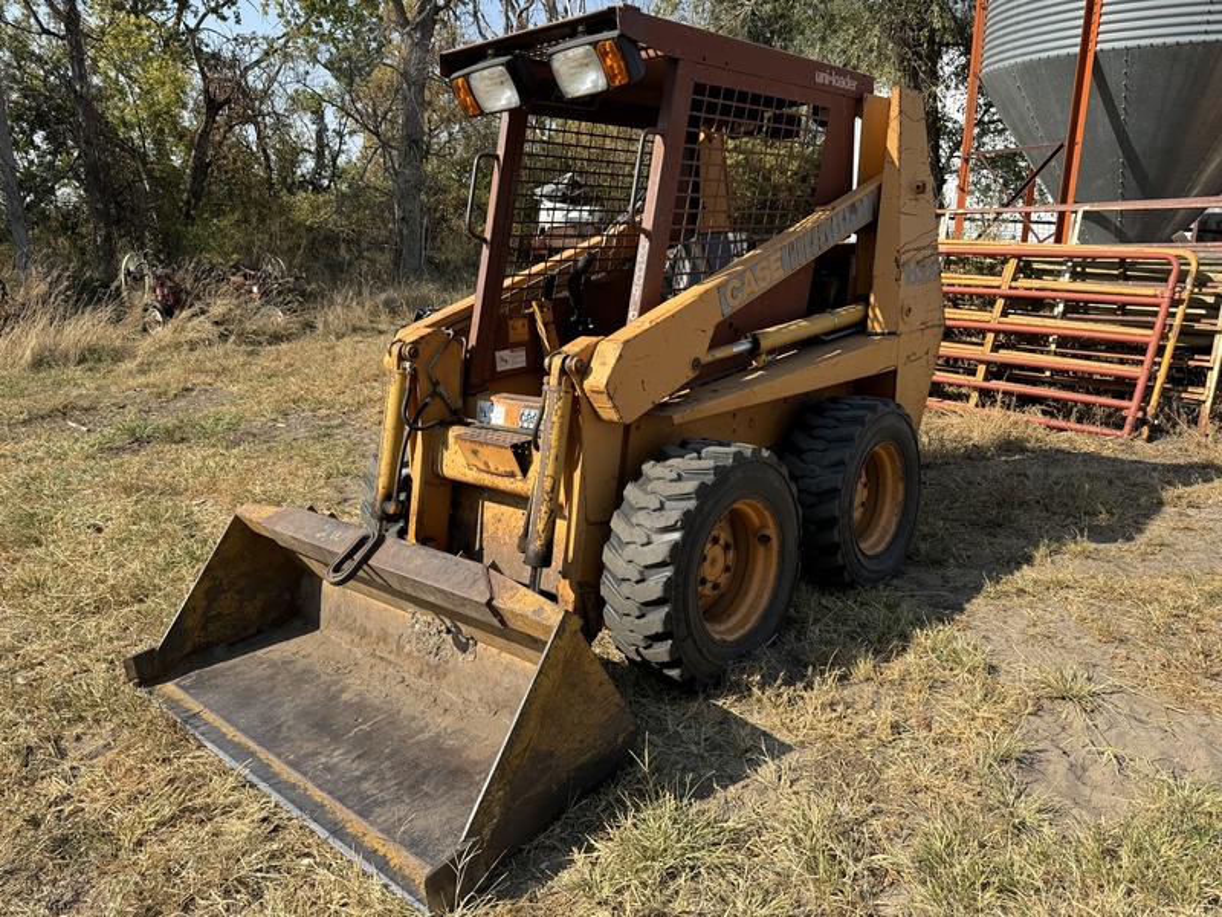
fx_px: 847
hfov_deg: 71.6
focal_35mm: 24
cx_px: 611
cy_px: 458
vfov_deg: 56.8
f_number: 1.78
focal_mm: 6.76
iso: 80
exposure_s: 1/2506
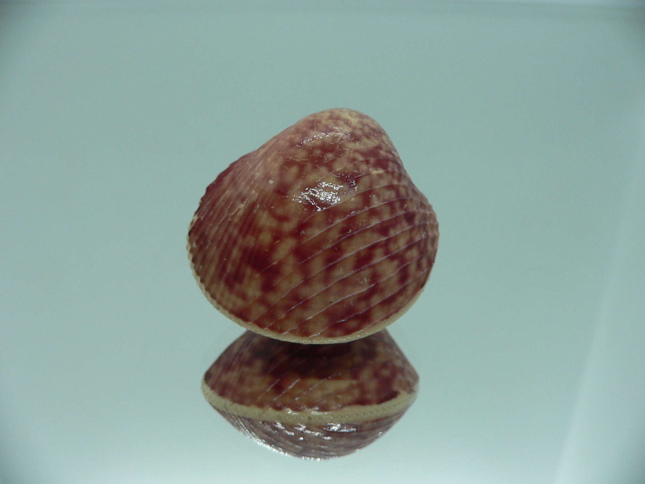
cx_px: 322
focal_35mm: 35
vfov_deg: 40.7
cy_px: 242
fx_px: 652
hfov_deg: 52.6
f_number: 2.8
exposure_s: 1/60
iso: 80
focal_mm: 4.6
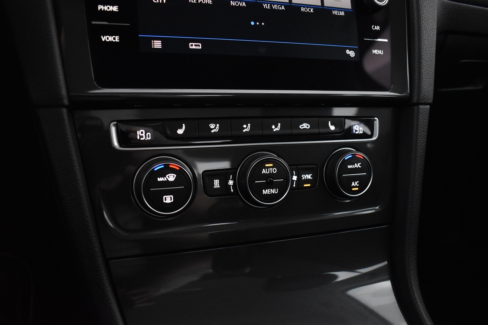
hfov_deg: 61.9
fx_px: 407
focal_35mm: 30
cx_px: 244
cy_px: 162
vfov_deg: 43.6
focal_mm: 20
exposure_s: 1/40
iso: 3200
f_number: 3.8
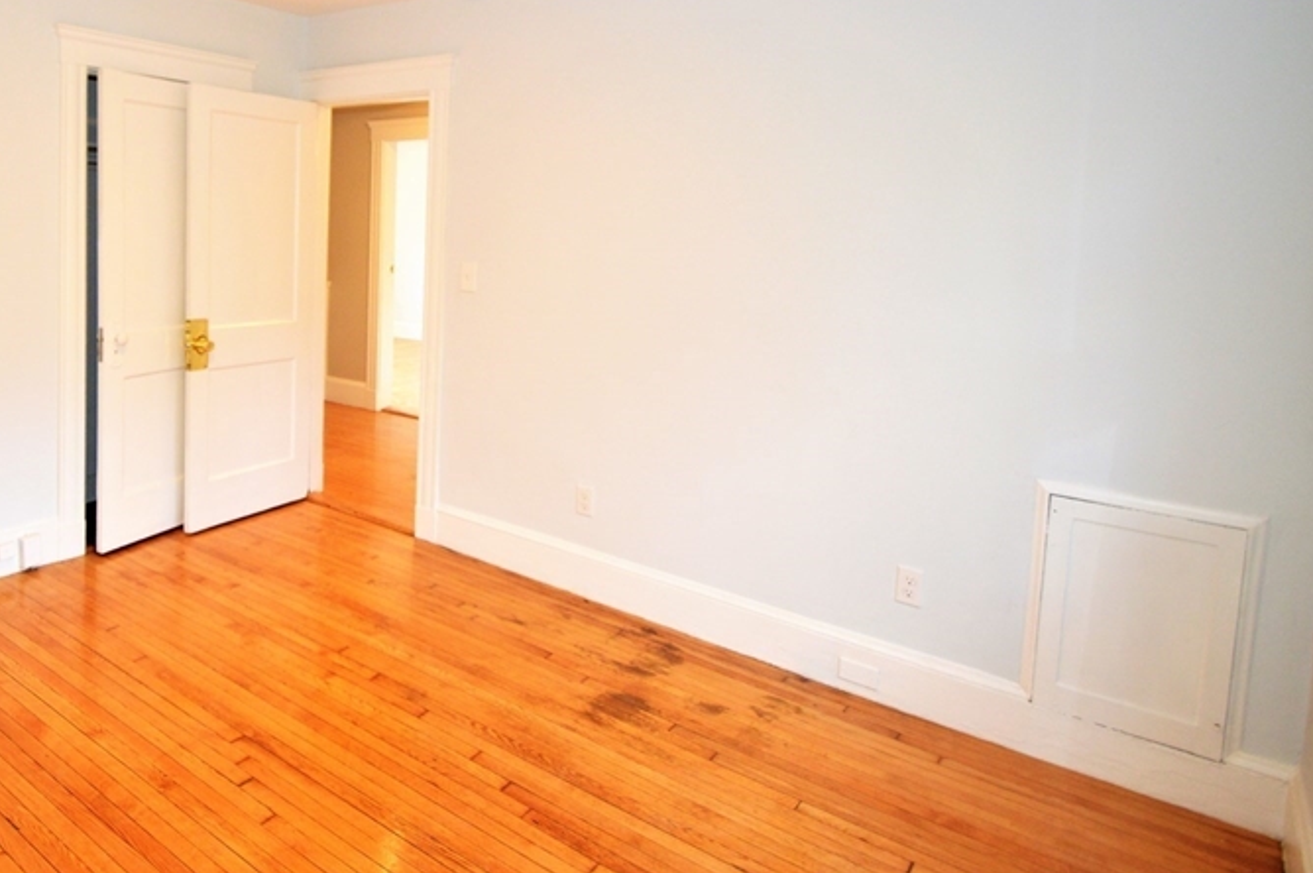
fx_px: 838
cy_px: 278
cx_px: 385
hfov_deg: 72.6
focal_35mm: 23
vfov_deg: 53.7
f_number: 4
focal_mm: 10
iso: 400
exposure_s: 1/60
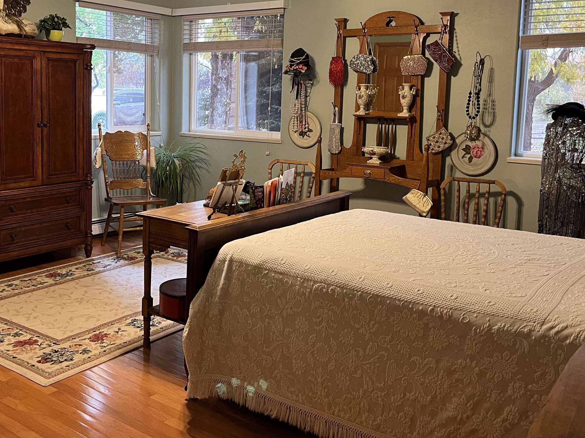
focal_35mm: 38
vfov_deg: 37.4
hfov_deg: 48.5
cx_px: 217
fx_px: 642
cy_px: 160
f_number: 1.6
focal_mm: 5.1
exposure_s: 1/60
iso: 320
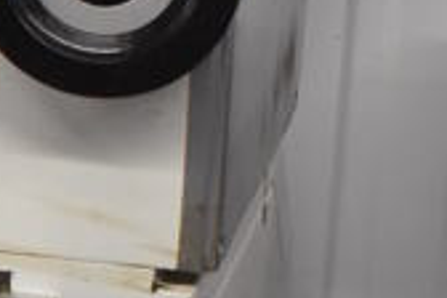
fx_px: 2529
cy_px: 539
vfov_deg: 6.6
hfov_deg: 9.6
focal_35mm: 204
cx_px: -338
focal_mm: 25
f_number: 4
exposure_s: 1/125
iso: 1800
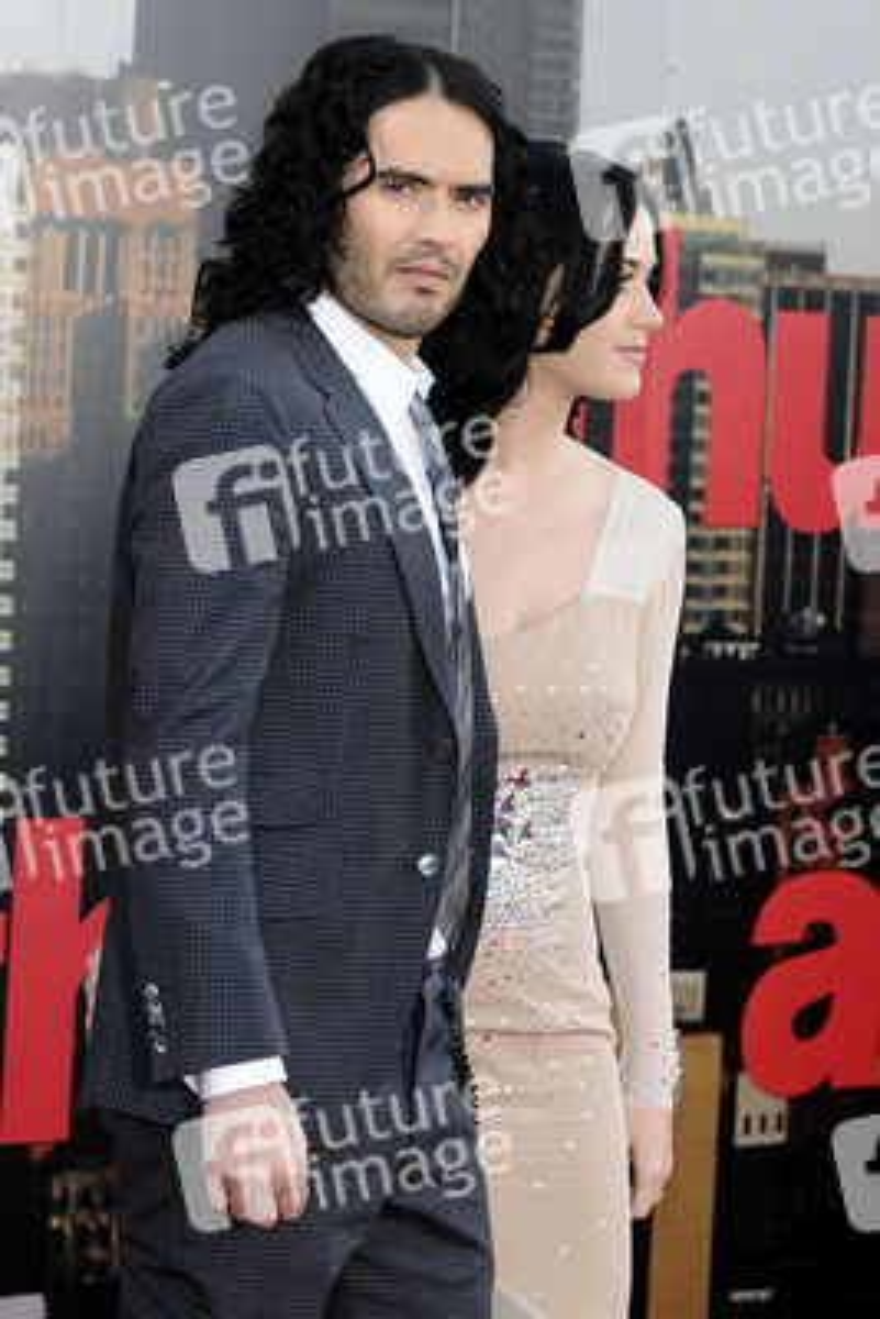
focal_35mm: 168
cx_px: 440
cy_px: 660
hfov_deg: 8.2
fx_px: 6154
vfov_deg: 12.2
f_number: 5
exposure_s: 1/200
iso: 320
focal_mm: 112
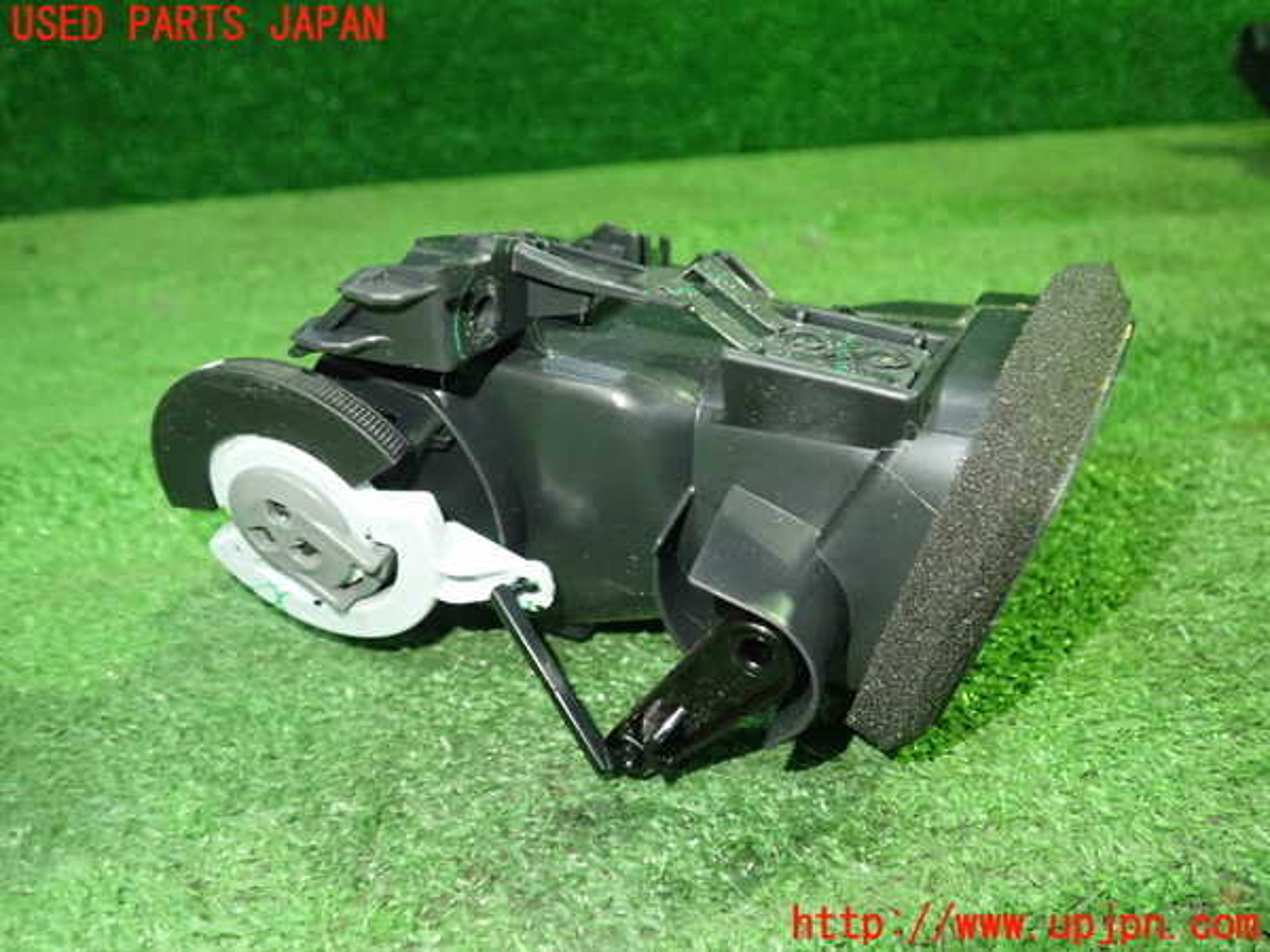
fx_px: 1101
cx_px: 635
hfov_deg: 60.0
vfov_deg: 46.8
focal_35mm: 30
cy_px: 476
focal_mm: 5.5
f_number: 2.3
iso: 800
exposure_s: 1/30
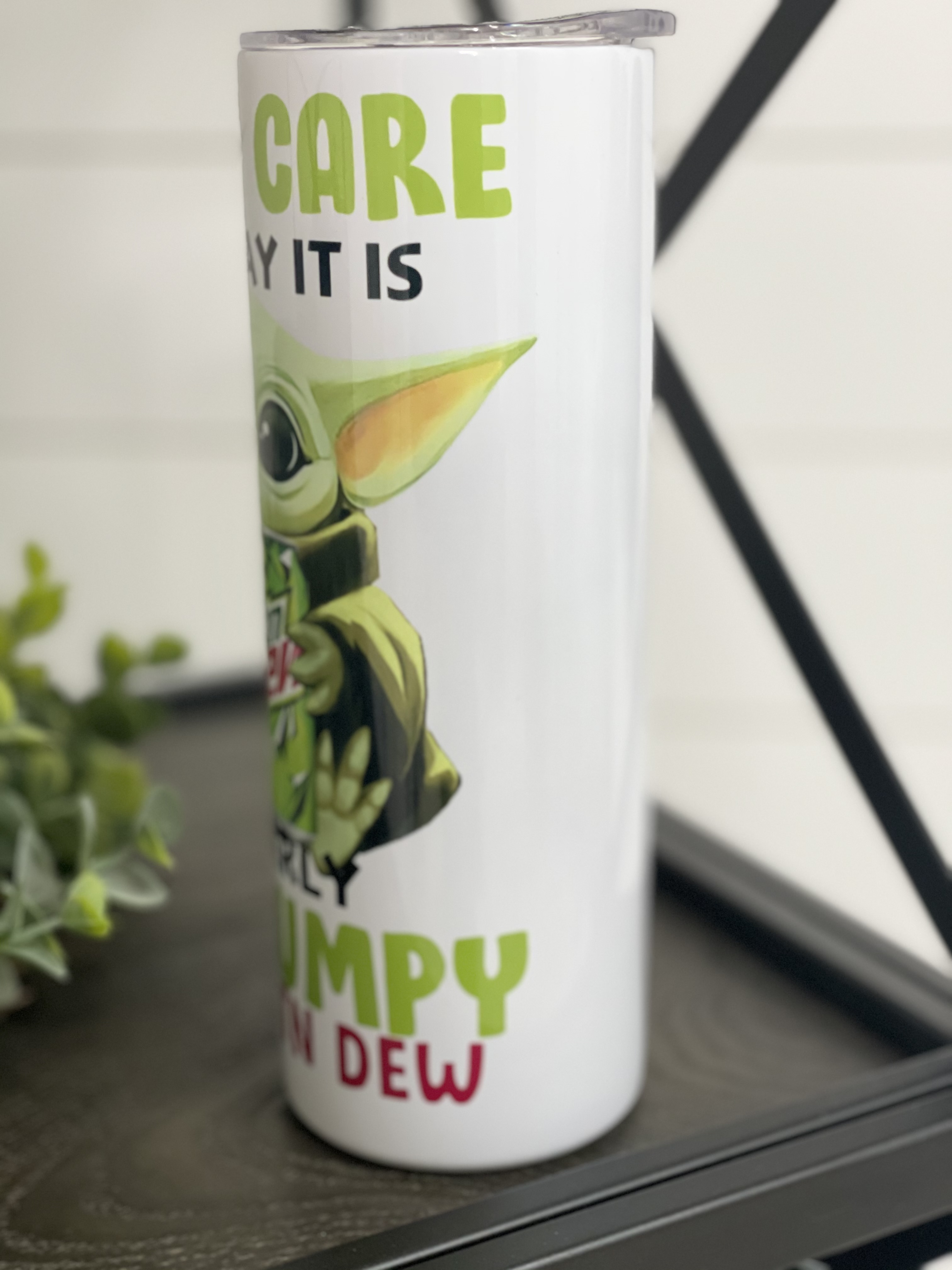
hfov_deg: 28.0
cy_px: 635
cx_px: 476
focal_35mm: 52
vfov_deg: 36.8
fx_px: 1907
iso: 160
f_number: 2
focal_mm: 6
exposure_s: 1/60
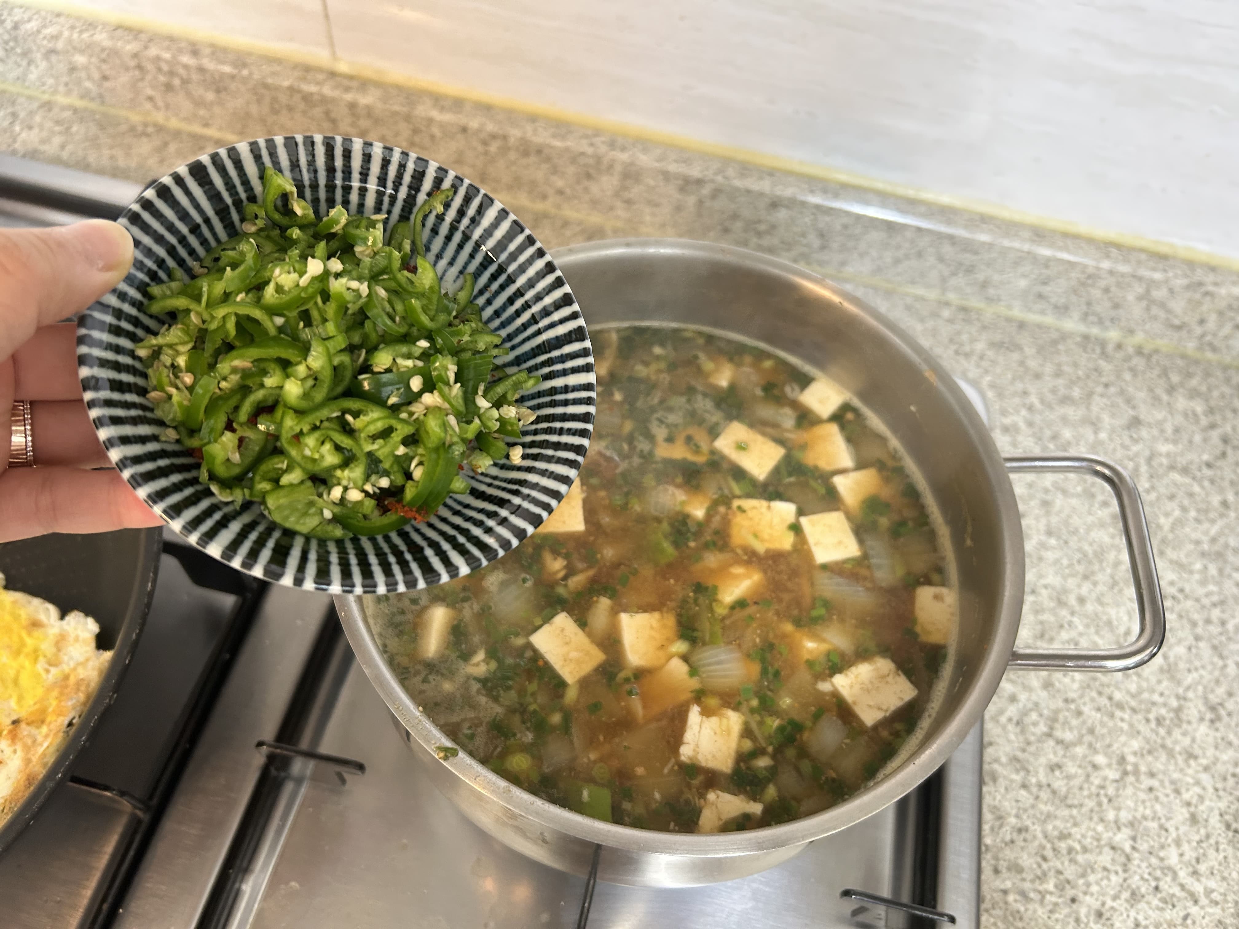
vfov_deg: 53.1
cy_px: 464
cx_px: 620
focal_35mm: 26
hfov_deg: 67.3
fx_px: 931
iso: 250
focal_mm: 5.7
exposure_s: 1/60
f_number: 1.5
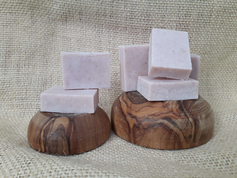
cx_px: 118
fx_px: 185
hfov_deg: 65.3
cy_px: 89
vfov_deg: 51.4
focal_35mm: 27
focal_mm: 3.6
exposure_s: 1/100
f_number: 1.9
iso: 50
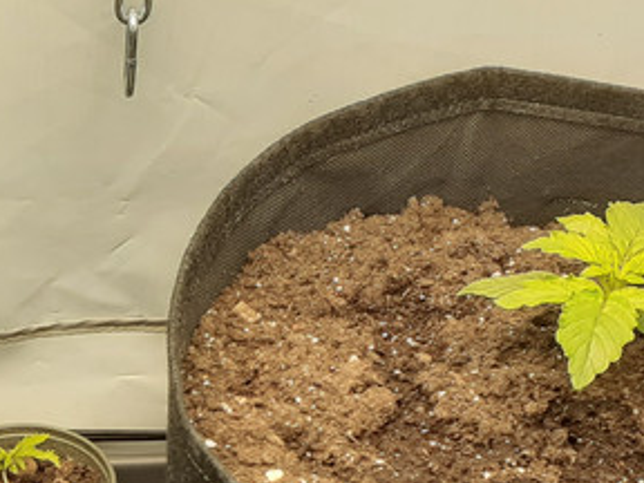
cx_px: -19
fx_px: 1860
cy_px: 624
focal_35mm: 100
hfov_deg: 19.0
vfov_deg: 14.2
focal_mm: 3.6
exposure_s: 1/376
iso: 40
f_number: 1.9
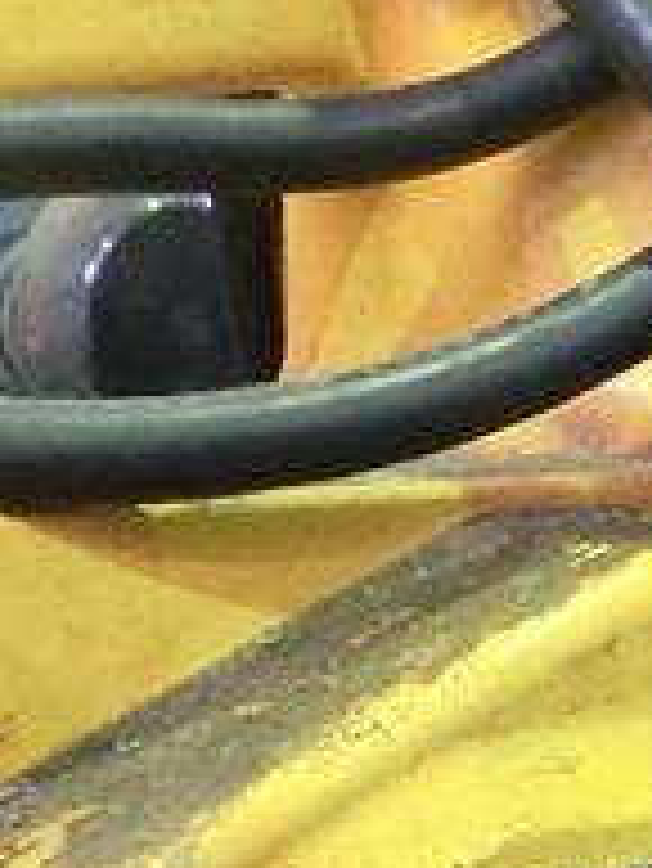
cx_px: 432
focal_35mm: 83
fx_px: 2082
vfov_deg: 20.8
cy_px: 1214
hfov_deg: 17.8
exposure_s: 1/30
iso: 1600
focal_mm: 4.5
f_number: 3.5
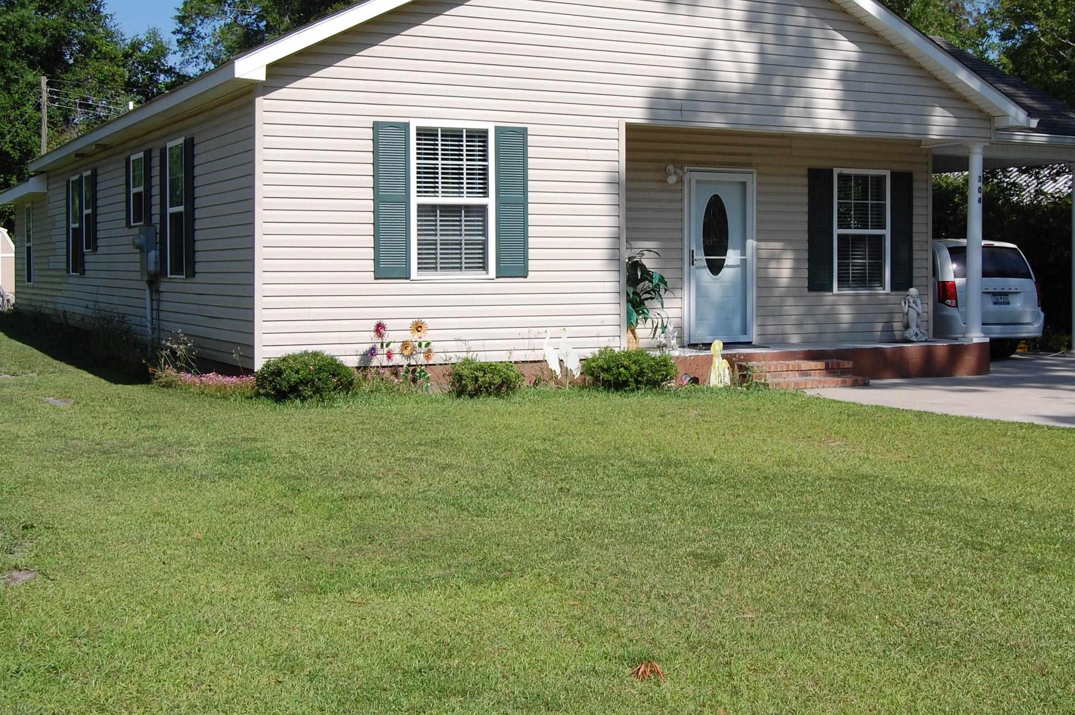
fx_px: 1462
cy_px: 270
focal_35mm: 49
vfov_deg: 27.4
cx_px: 573
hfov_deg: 40.4
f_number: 10
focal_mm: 26
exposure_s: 1/400
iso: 200
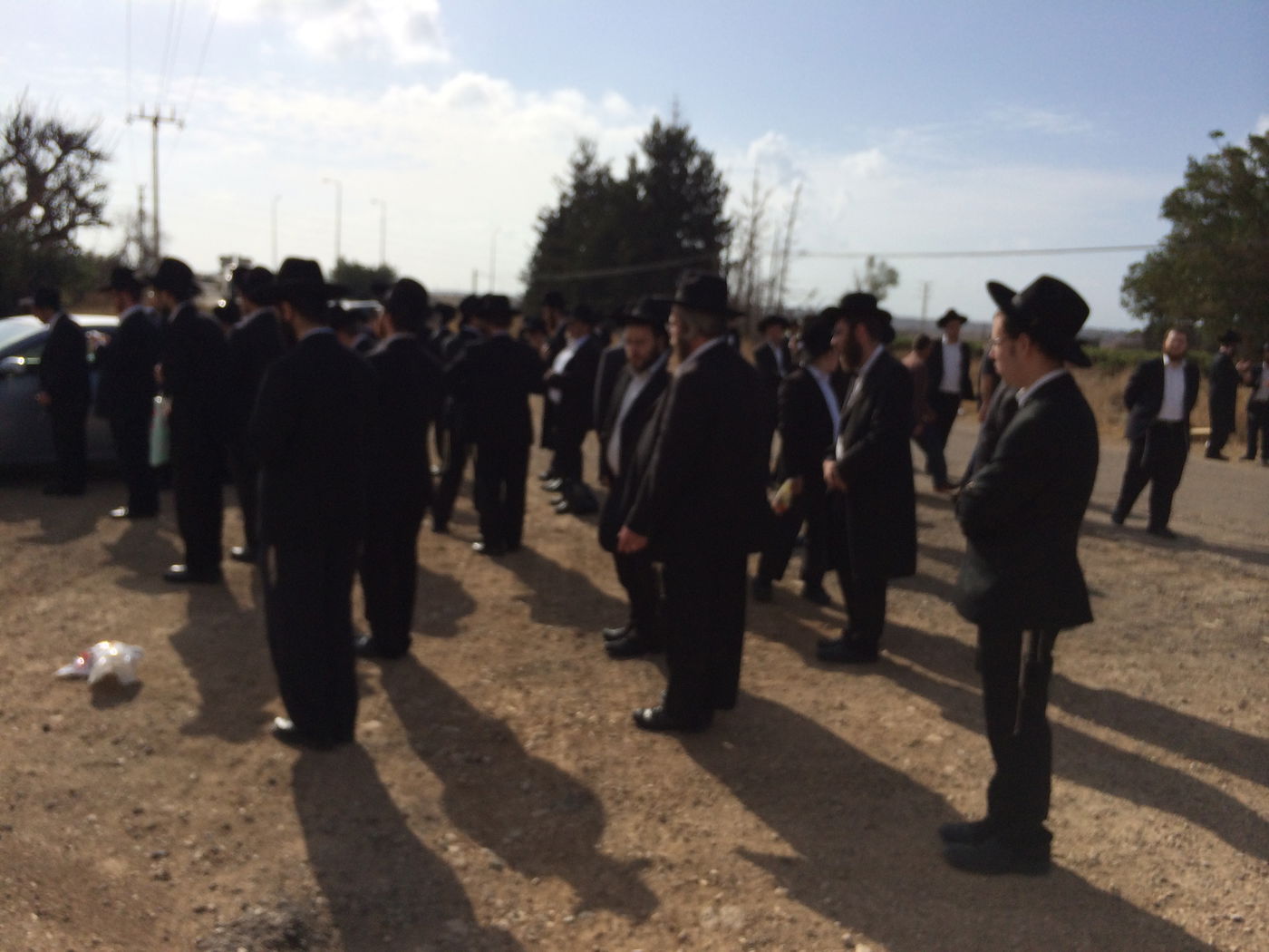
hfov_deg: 60.0
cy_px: 476
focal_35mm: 30
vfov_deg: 46.8
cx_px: 634
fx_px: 1100
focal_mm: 4.12
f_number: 2.2
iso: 40
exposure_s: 1/5882
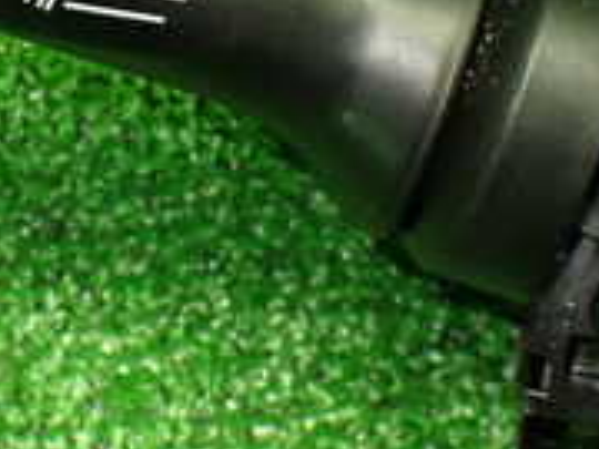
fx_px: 1730
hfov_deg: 19.5
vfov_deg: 14.6
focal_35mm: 100
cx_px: 143
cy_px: 13
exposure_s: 1/125
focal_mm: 5.4
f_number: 2.3
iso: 800
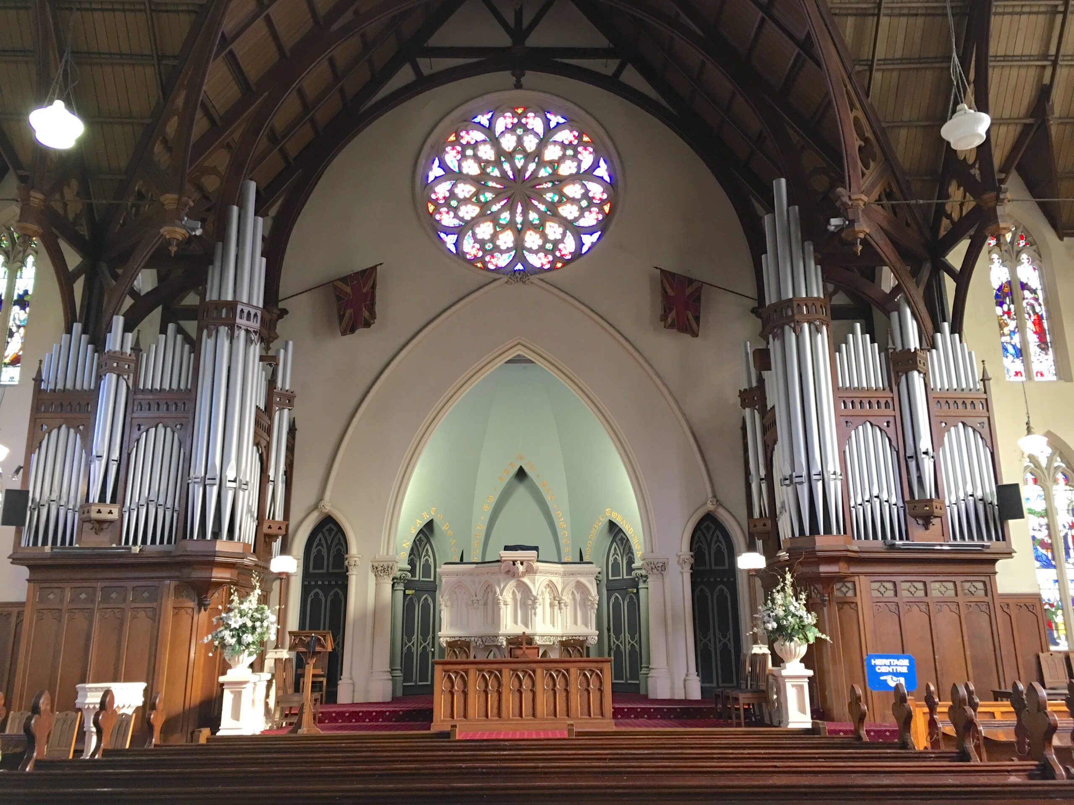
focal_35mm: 29
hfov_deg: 61.7
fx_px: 900
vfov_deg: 48.2
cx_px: 537
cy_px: 402
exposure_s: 1/17
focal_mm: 4.15
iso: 80
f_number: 2.2
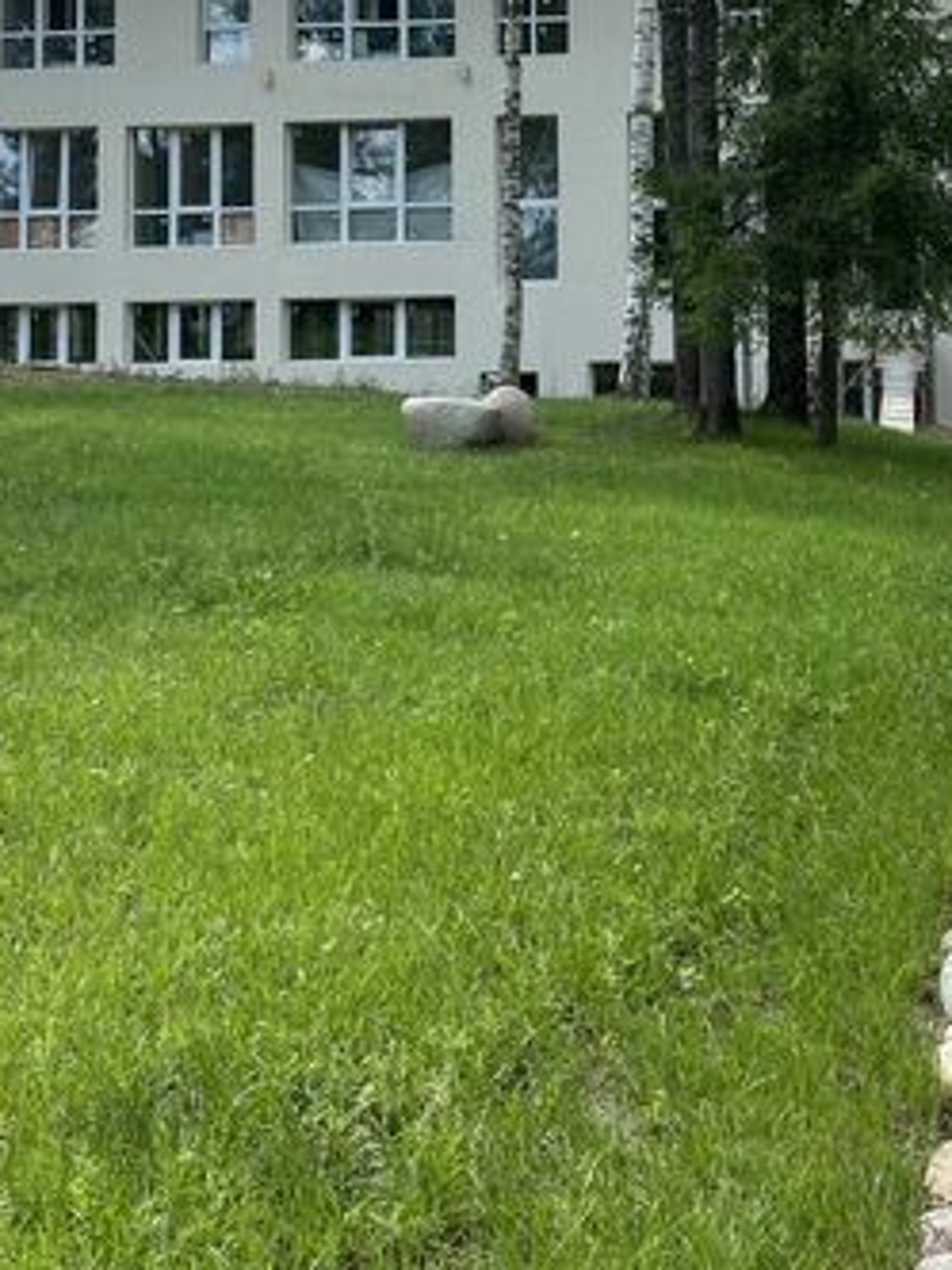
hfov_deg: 30.4
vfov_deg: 38.6
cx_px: 696
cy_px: 214
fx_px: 1723
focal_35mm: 47
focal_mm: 4.25
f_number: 1.8
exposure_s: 1/1484
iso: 32
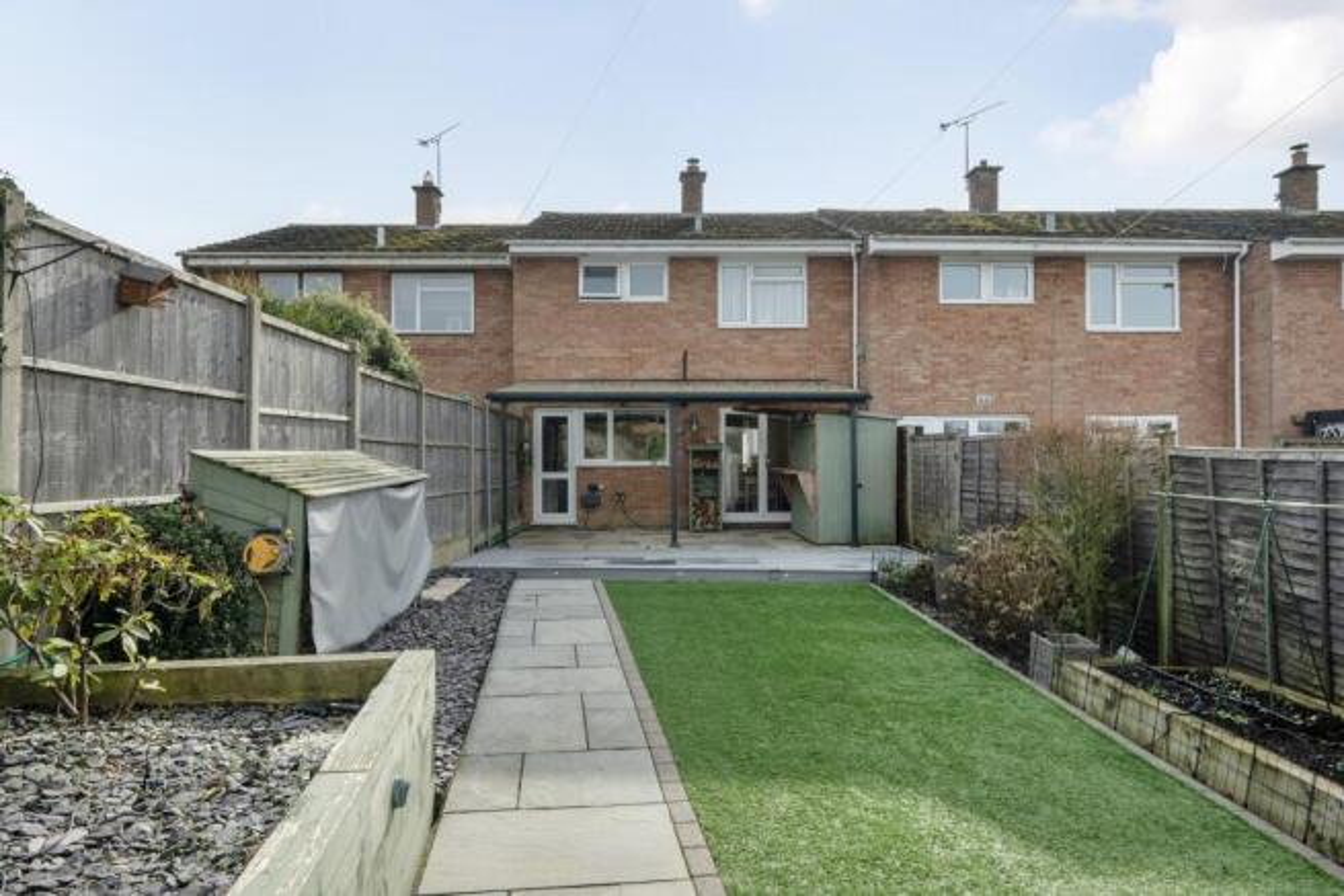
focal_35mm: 21
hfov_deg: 81.2
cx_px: 672
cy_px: 448
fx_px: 784
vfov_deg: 59.5
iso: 400
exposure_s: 1/1250
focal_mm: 14
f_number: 8
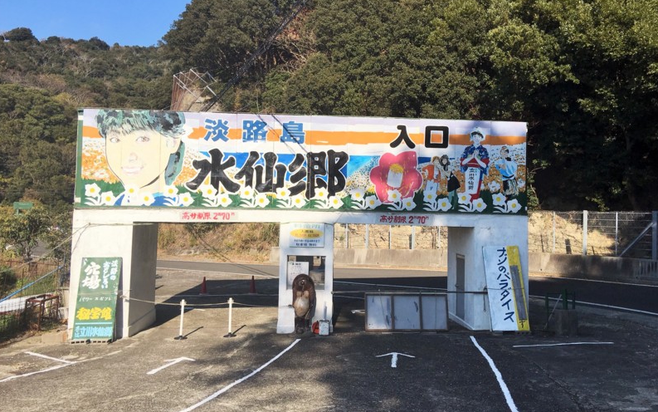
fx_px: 556
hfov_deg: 61.2
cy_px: 193
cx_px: 329
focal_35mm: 31
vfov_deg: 40.6
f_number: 2.2
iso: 25
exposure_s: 1/1972
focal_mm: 4.15
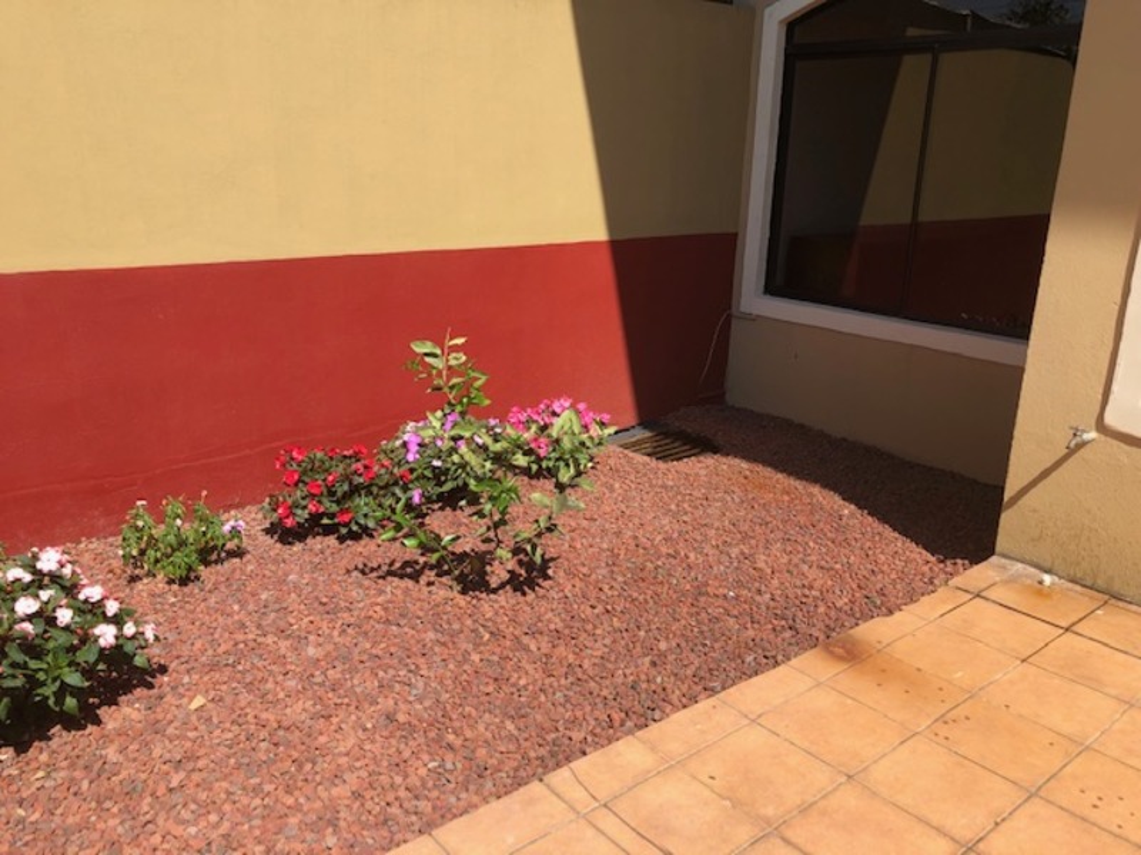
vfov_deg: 49.7
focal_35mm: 28
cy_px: 428
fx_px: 923
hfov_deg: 63.4
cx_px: 570
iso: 20
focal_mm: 3.99
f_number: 1.8
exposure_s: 1/1372
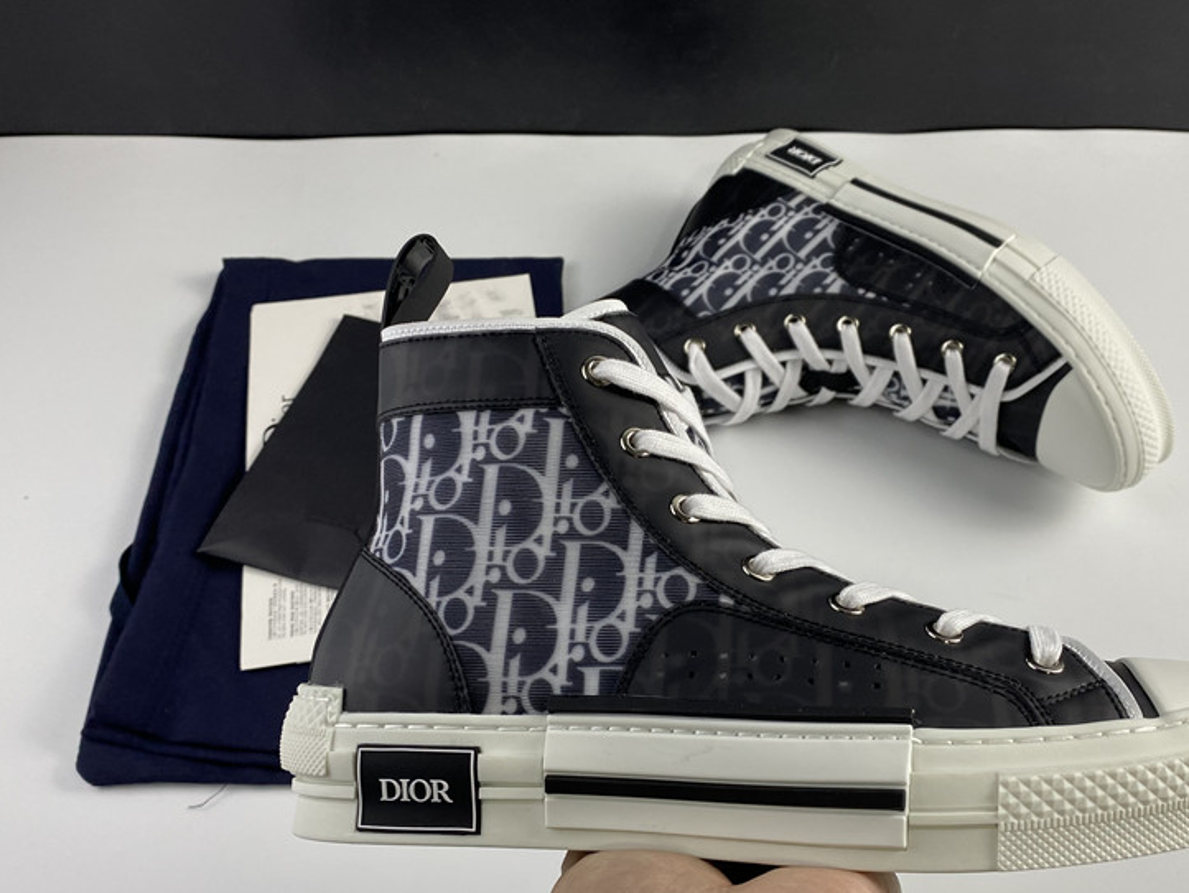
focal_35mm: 36
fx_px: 1237
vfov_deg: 39.6
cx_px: 685
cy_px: 501
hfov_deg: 51.1
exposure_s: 1/121
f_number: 1.8
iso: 64
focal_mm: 4.25
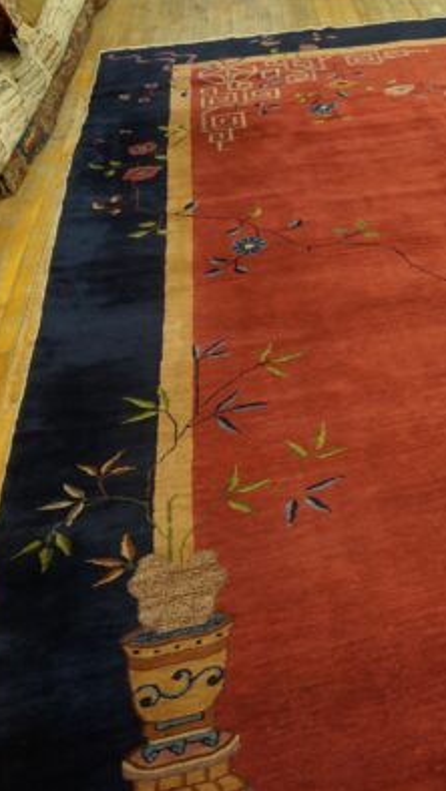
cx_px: 548
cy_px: 397
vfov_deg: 47.3
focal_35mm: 43
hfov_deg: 24.8
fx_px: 903
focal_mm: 18
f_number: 4
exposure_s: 1/60
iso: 1000
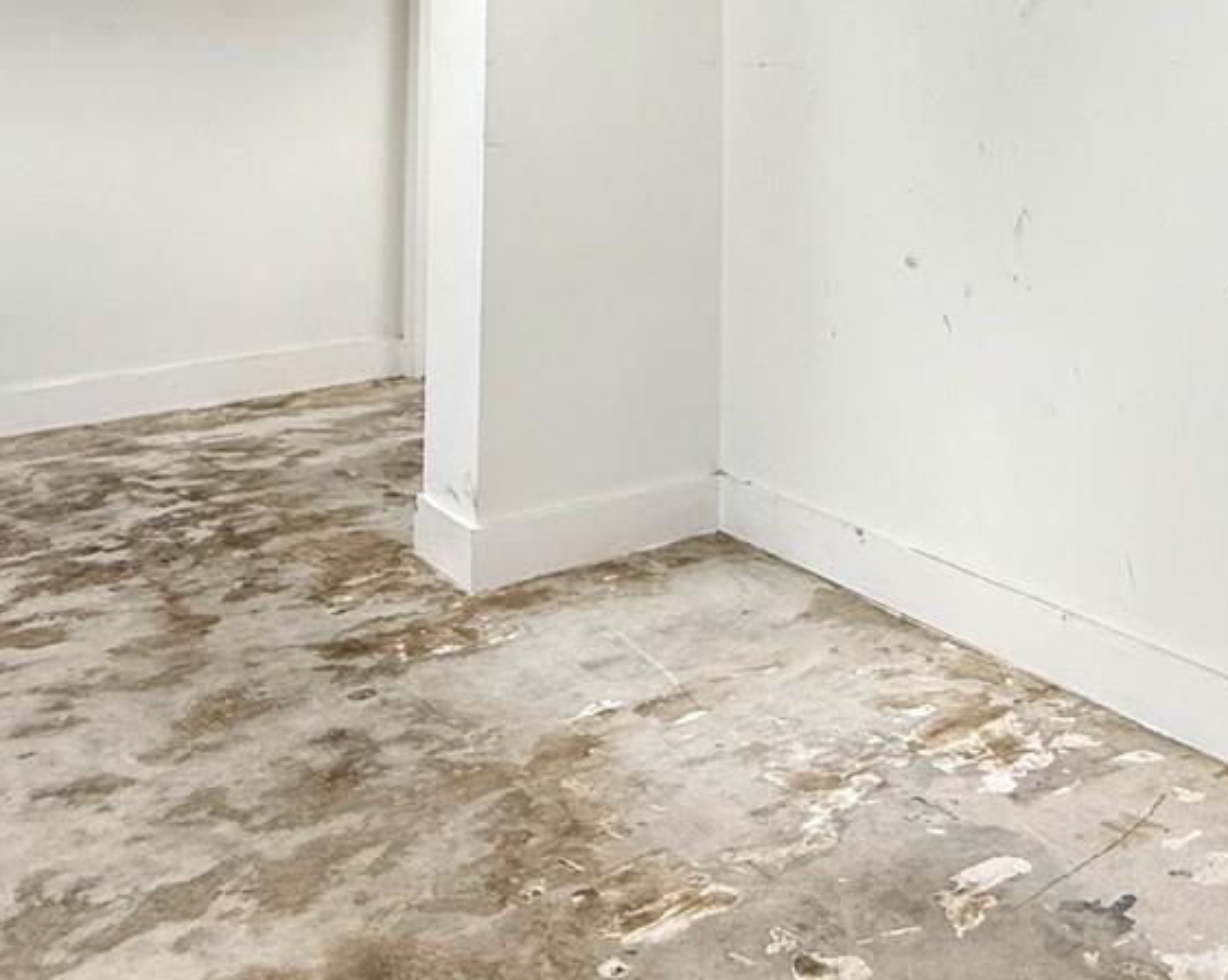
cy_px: 18
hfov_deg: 43.7
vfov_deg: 34.9
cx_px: 1049
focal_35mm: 39
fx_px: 1416
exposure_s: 1/120
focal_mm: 2.22
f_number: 2.2
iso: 100
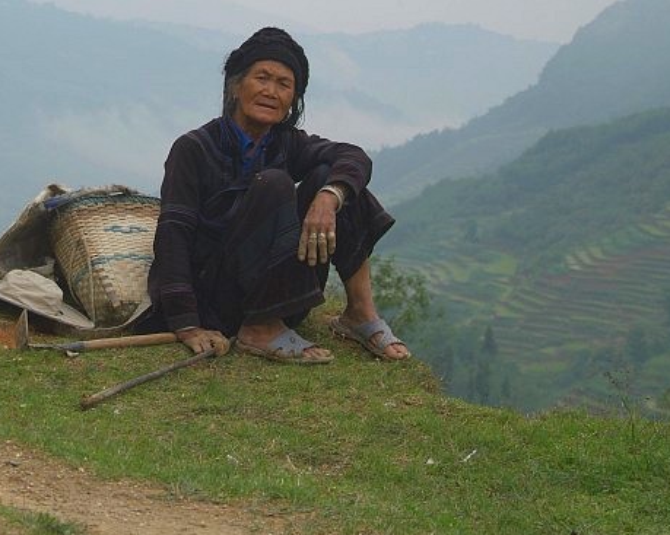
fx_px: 2240
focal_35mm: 113
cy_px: 155
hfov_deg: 17.0
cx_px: 267
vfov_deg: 13.6
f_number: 5.6
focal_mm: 46
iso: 100
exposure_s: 1/125
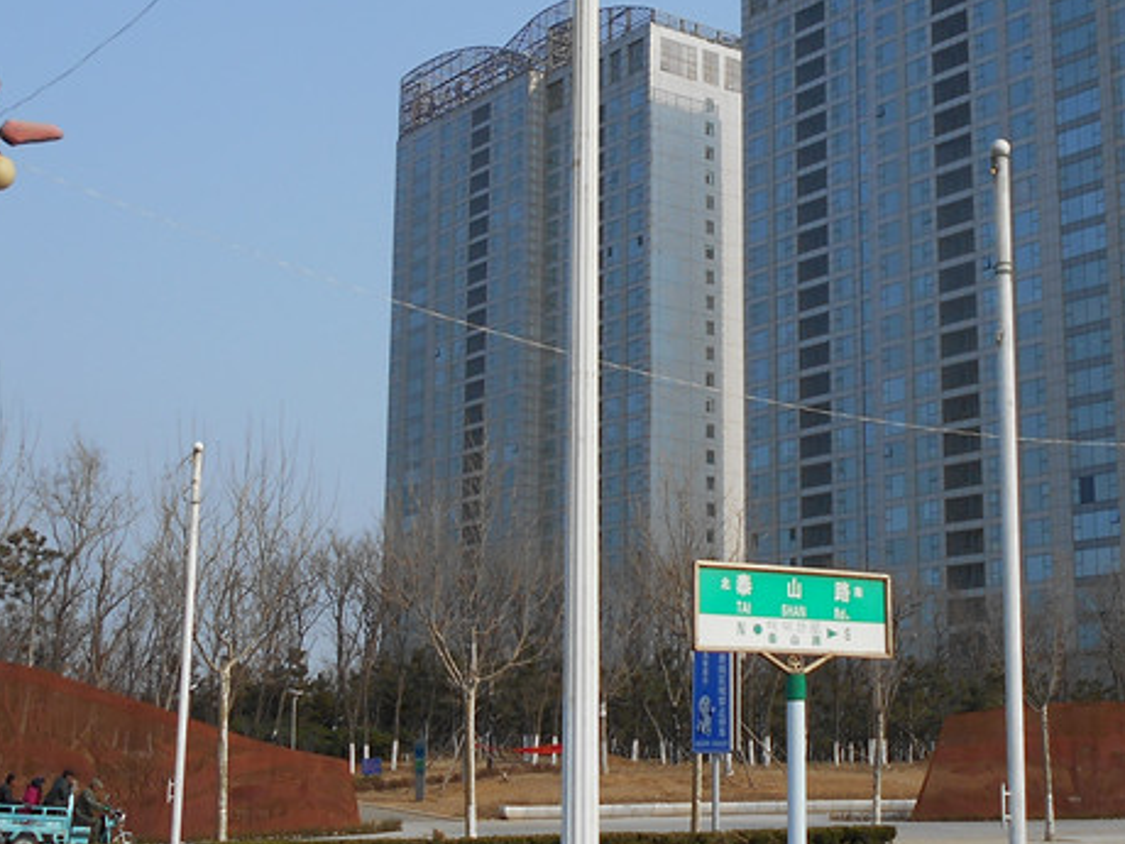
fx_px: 1560
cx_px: 673
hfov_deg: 39.5
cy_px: 415
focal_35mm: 48
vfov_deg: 30.3
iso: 80
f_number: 3.2
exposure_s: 1/1000
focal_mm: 4.6
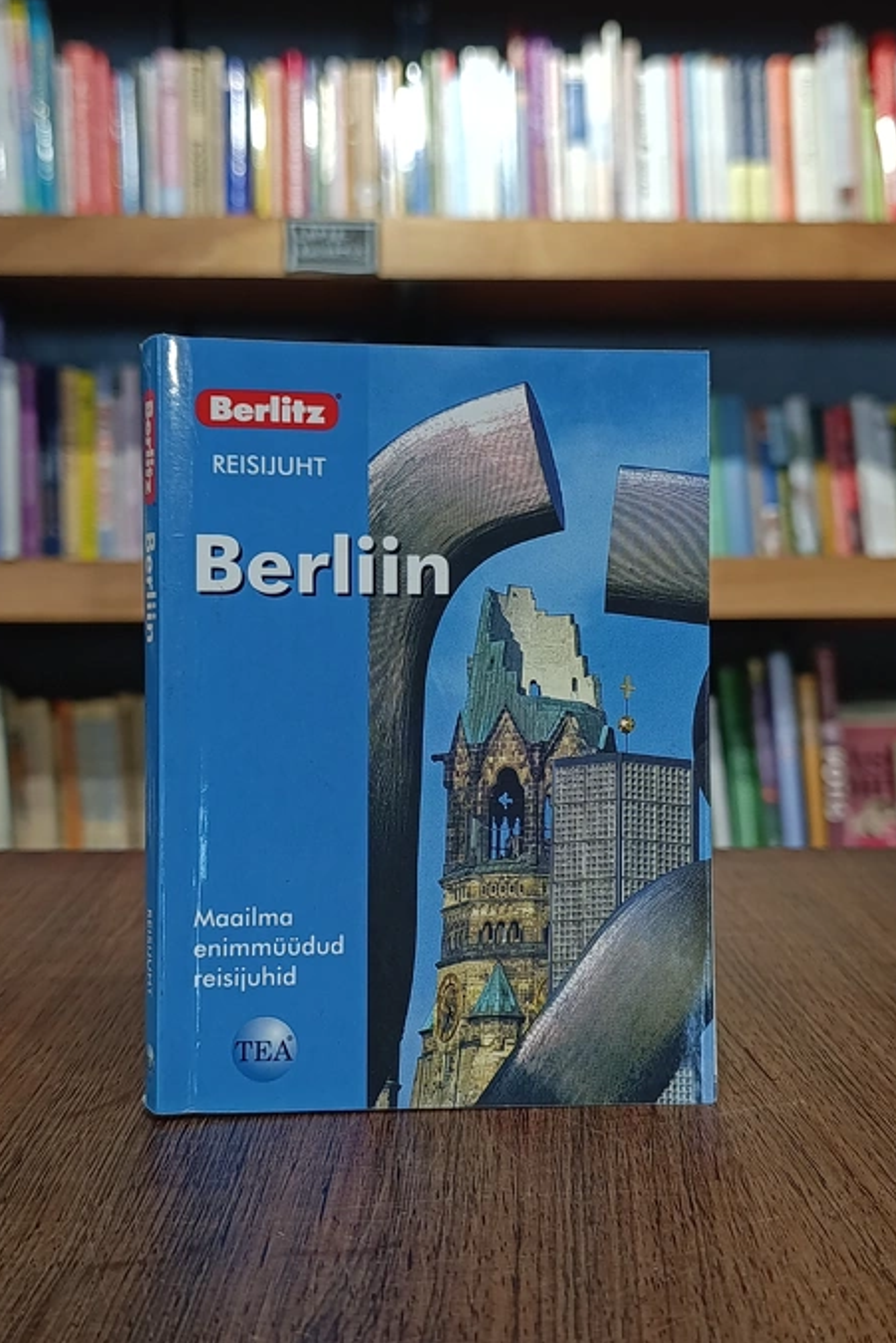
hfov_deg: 31.2
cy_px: 672
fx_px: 1604
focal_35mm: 43
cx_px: 450
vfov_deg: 45.4
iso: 364
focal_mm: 6.11
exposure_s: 1/100
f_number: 1.65
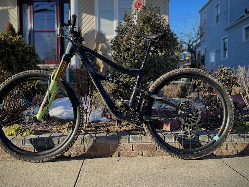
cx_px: 116
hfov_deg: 56.8
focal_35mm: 32
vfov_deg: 44.2
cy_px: 93
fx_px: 230
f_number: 1.6
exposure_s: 1/1152
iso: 50
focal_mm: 5.1
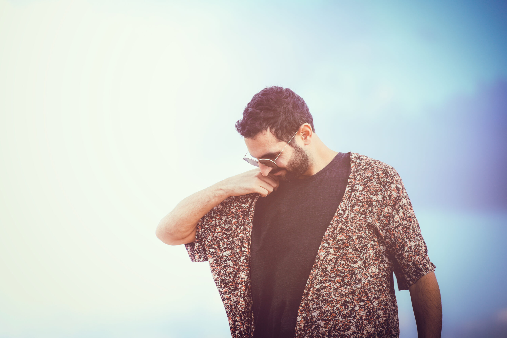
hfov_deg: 10.3
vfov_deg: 6.9
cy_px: 169
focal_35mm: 200
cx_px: 254
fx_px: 2818
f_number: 5.6
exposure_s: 1/500
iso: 200
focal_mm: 200
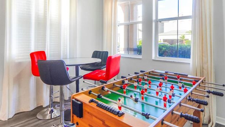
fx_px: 131
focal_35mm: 22
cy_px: 40
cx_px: 124
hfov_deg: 80.9
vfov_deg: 50.3
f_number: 4
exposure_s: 1/125
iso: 400
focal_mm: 12
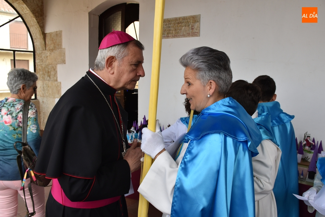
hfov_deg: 67.3
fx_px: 244
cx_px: 162
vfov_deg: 48.0
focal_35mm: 27
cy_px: 108
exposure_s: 1/200
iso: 400
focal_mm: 18
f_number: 7.1
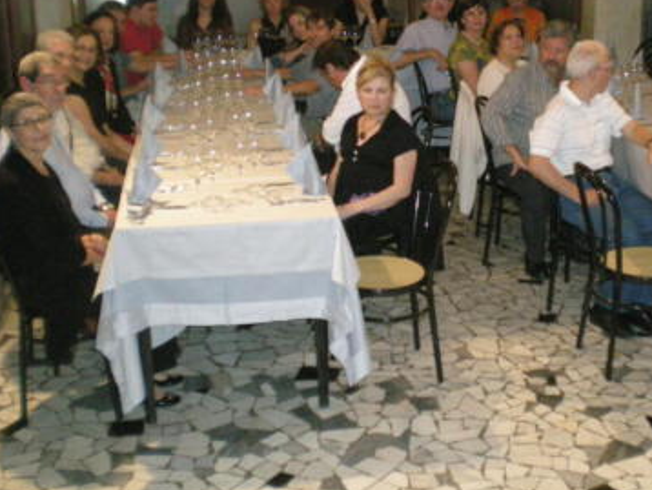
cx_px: 437
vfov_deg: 27.4
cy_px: 156
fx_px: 999
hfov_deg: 35.8
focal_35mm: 53
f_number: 3.1
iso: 494
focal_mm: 6.3
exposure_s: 1/60
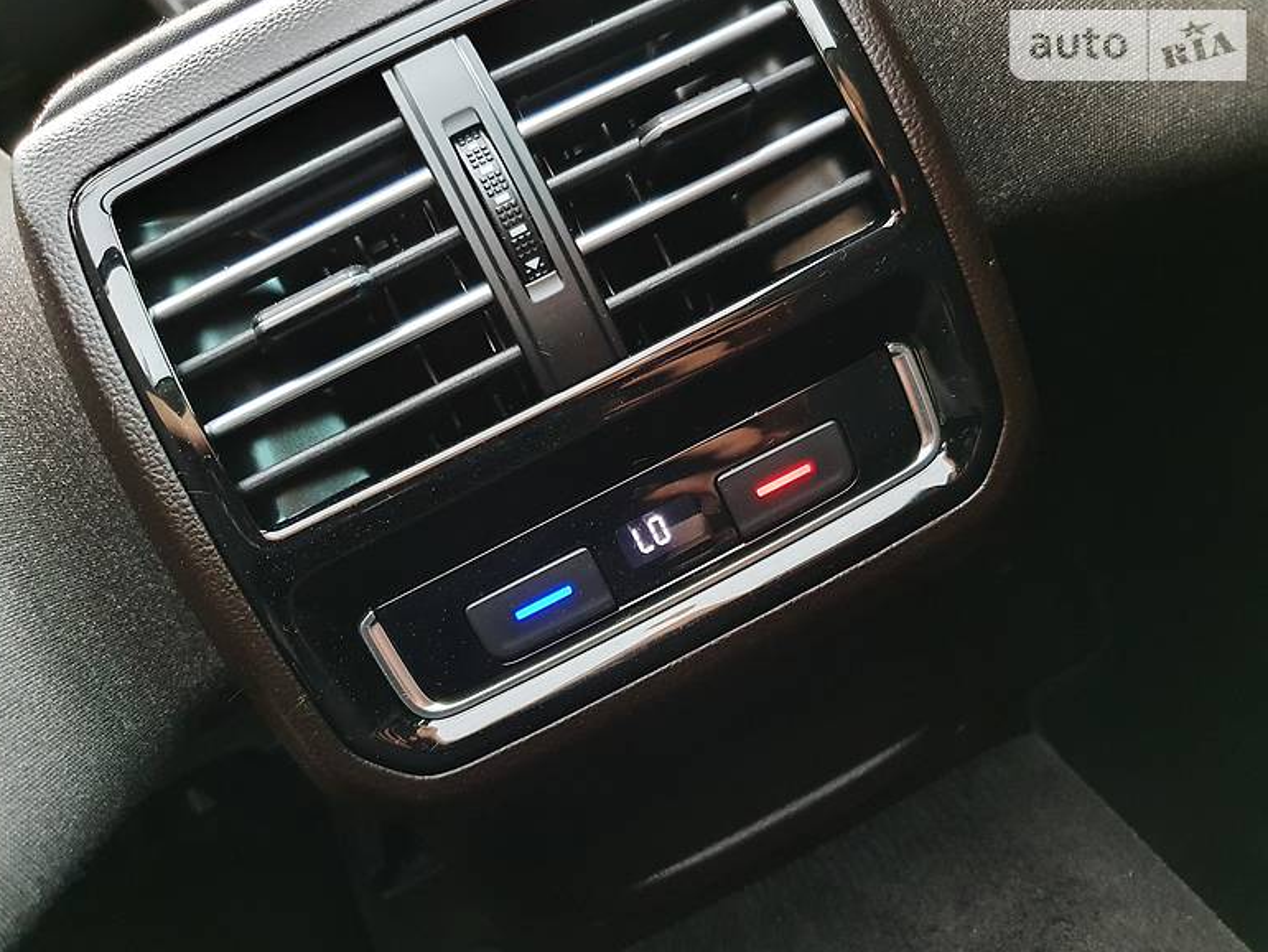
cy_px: 484
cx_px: 613
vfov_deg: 51.4
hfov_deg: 65.3
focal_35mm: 27
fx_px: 989
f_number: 1.5
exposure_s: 1/33
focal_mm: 4.3
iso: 640
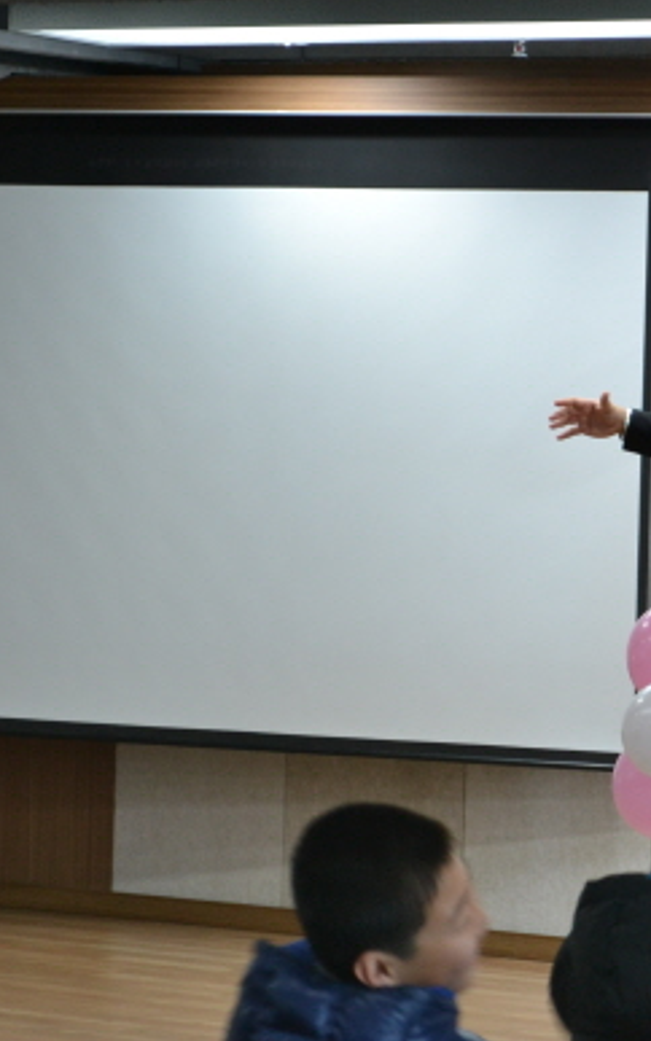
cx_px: 823
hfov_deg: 8.5
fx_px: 4311
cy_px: 495
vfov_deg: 13.8
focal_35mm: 152
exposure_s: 1/15
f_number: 5.6
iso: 560
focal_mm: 55
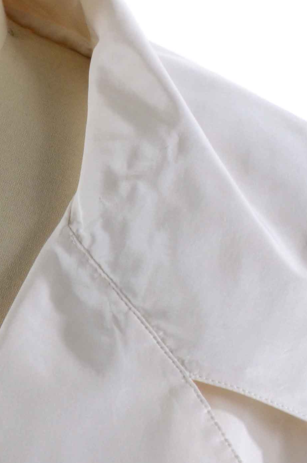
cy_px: 712
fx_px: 7166
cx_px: -131
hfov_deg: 2.5
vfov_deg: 3.7
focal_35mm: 558
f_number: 22
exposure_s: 1/80
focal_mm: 105
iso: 400
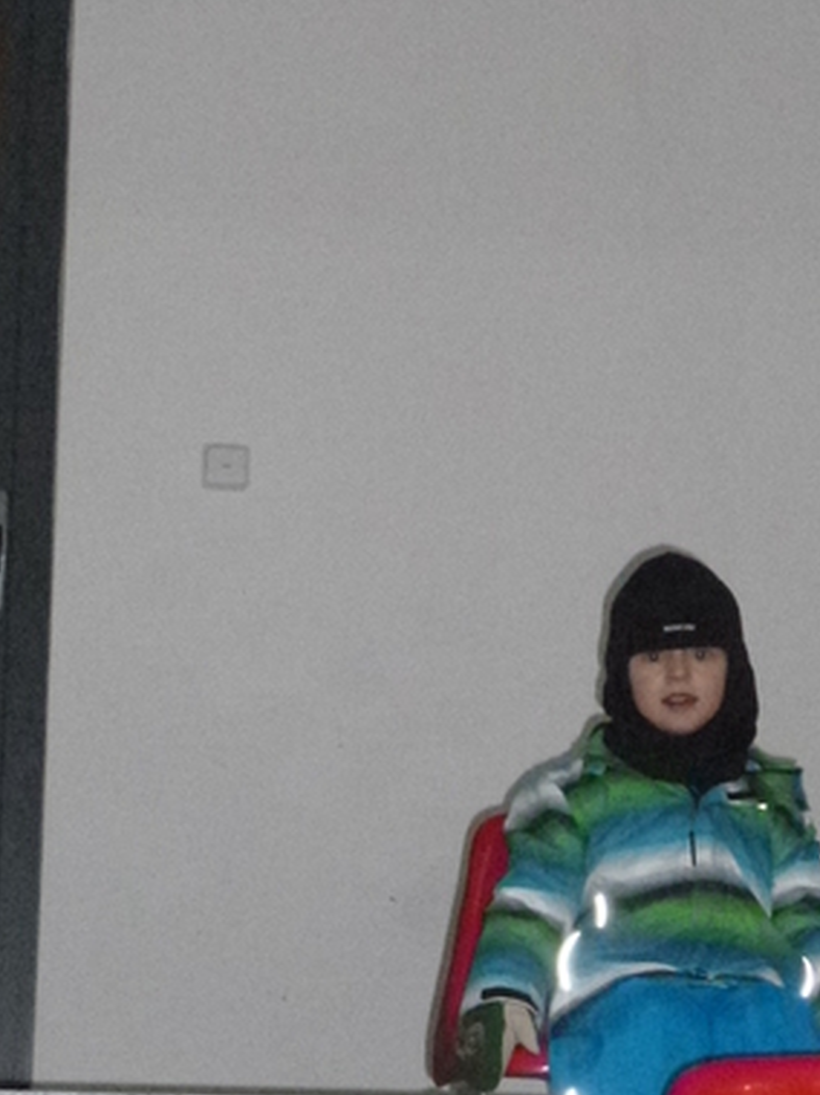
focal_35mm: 116
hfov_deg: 12.7
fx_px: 3666
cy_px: 800
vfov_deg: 16.9
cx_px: 658
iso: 1000
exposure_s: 1/60
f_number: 4.2
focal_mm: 9.9
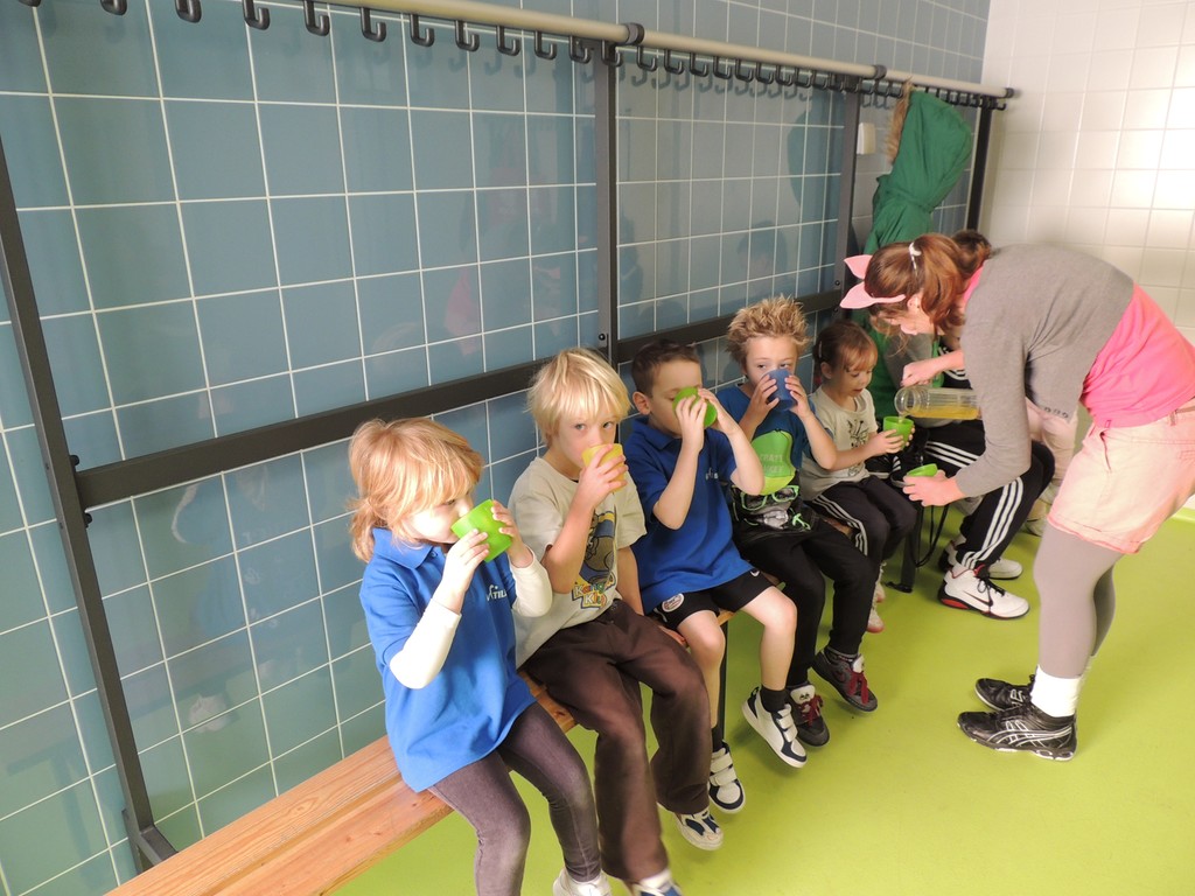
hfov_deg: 71.6
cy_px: 448
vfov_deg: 56.8
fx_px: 829
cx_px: 598
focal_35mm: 24
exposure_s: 1/30
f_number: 3
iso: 220
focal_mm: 4.3
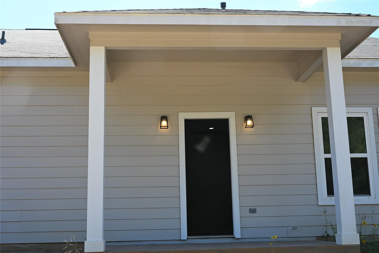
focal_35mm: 46
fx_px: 484
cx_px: 190
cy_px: 126
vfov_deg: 29.2
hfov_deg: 42.7
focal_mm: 46
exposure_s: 1/125
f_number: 11
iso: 250
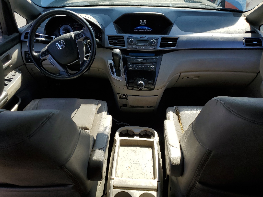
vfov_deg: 53.1
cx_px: 132
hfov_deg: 67.3
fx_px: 198
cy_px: 98
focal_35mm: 26
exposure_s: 1/1000
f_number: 1.5
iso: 50
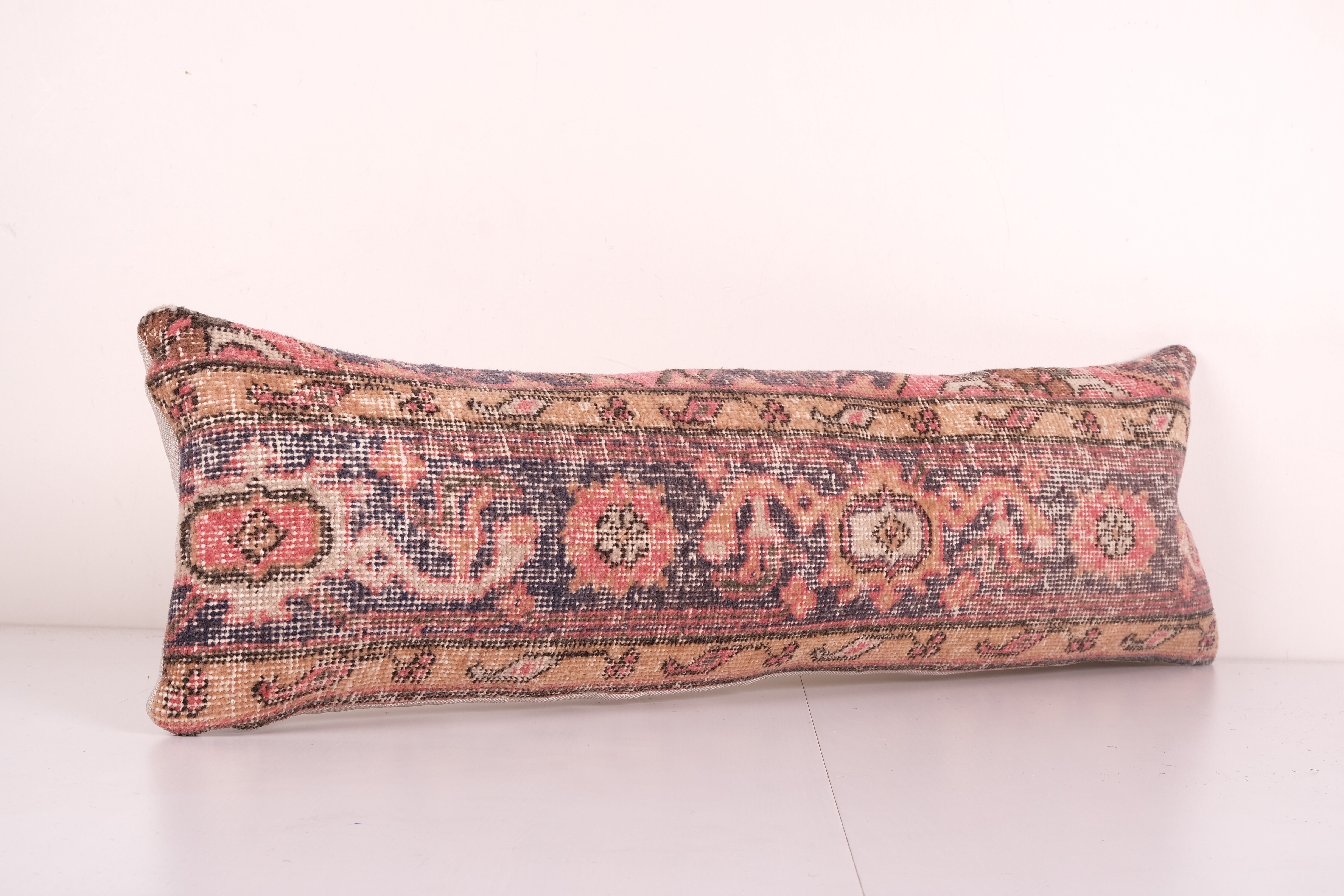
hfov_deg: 36.9
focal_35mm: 54
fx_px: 2016
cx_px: 672
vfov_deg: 25.1
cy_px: 448
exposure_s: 1/160
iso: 80
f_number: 11
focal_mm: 35.8
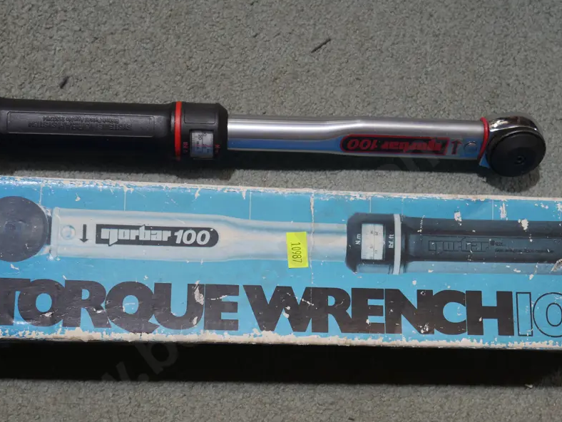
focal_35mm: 52
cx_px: 303
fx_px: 845
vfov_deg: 28.0
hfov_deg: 36.8
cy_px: 244
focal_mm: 20
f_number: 4.4
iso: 320
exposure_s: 1/60
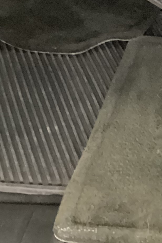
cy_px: -75
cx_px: 219
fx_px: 770
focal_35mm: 114
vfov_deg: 16.9
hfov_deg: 11.6
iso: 800
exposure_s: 1/15
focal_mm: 3.3
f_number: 2.4
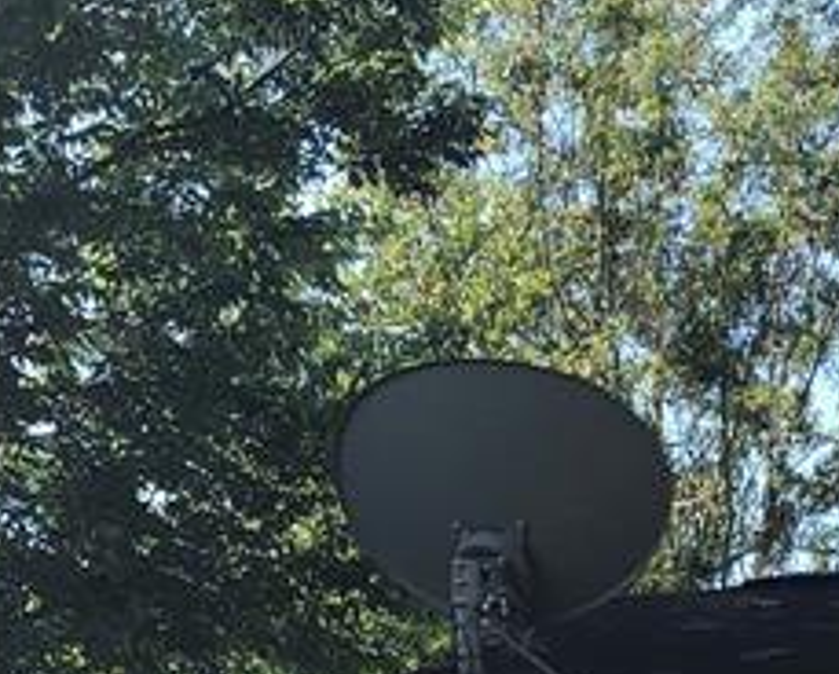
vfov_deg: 11.4
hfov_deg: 15.5
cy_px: 1370
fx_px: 3035
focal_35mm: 122
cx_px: 769
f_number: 1.8
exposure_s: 1/430
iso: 20
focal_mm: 3.99
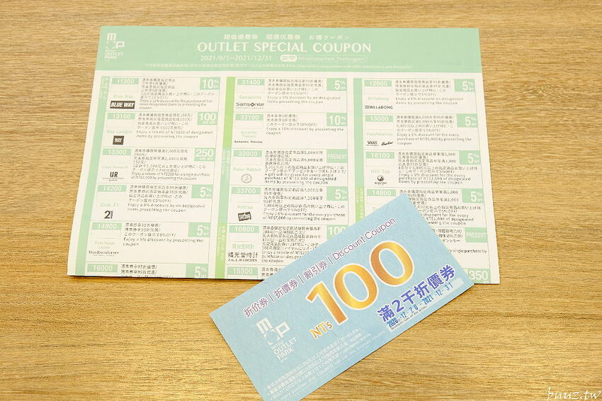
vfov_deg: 27.5
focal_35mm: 49
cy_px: 200
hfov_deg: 40.4
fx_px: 819
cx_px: 301
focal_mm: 32.9
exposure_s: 1/125
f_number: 5.6
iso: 500
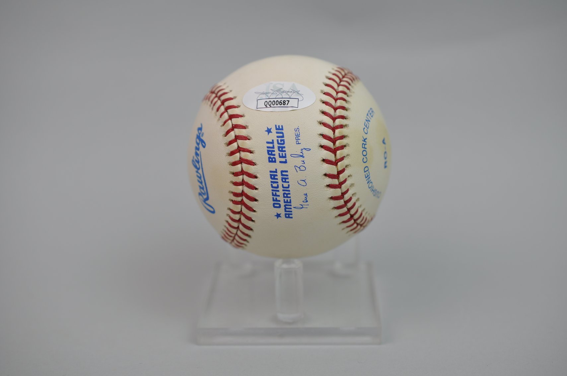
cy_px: 188
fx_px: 944
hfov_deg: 33.4
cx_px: 284
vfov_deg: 22.6
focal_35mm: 60
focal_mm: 40
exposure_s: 1/80
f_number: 4.5
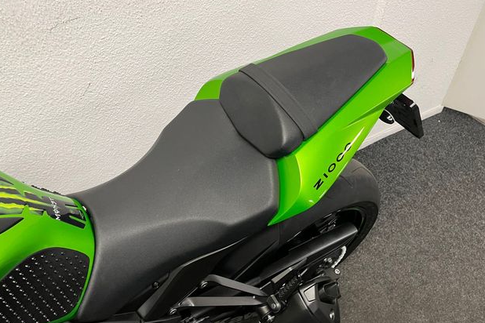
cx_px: 235
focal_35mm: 28
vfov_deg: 46.4
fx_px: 377
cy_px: 169
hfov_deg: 65.5
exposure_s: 1/50
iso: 125
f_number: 1.6
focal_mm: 5.1
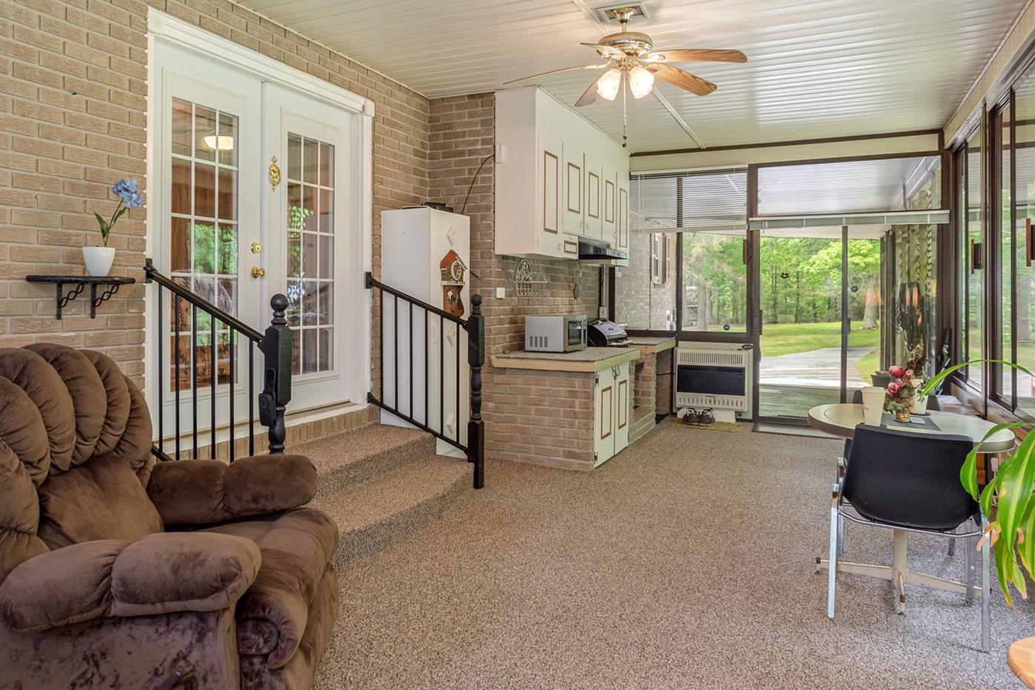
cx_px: 433
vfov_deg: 51.1
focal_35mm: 25
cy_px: 287
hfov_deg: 71.0
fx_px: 719
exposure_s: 1/30
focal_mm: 17
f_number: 7.1
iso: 320
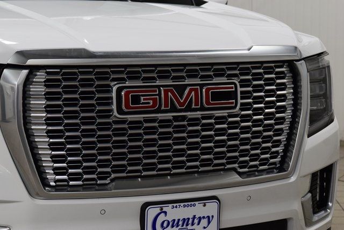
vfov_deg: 13.0
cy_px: 115
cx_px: 172
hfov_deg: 19.5
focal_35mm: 105
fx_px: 1003
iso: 1600
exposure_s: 1/125
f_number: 6.3
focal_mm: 70
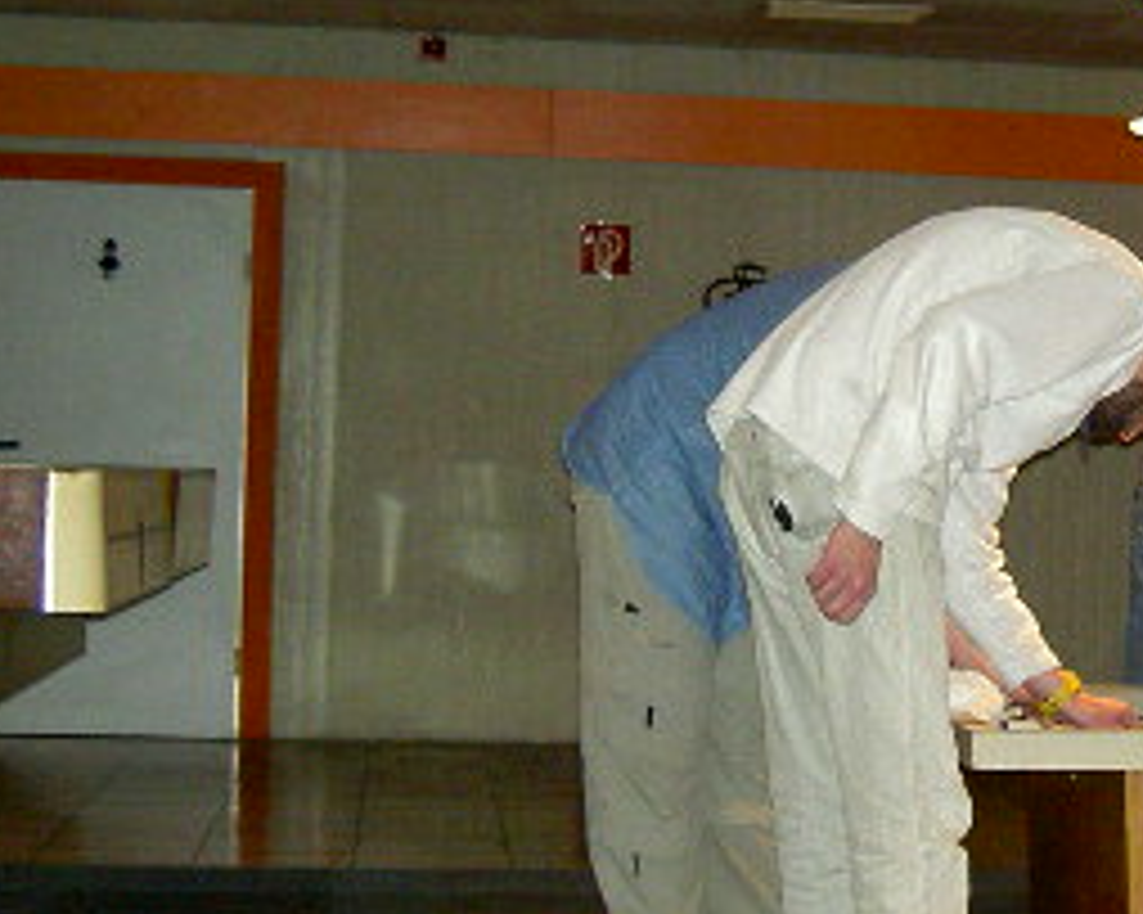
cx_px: 1116
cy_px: 486
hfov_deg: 19.4
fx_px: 3246
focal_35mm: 96
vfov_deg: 16.0
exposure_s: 1/59.5
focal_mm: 8
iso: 100
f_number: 2.8
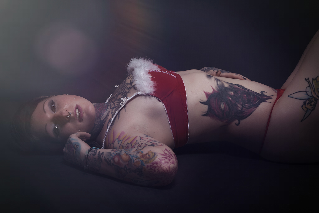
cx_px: 160
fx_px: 731
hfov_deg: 24.6
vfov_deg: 16.6
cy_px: 106
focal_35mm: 82
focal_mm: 55
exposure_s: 1/200
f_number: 11
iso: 100
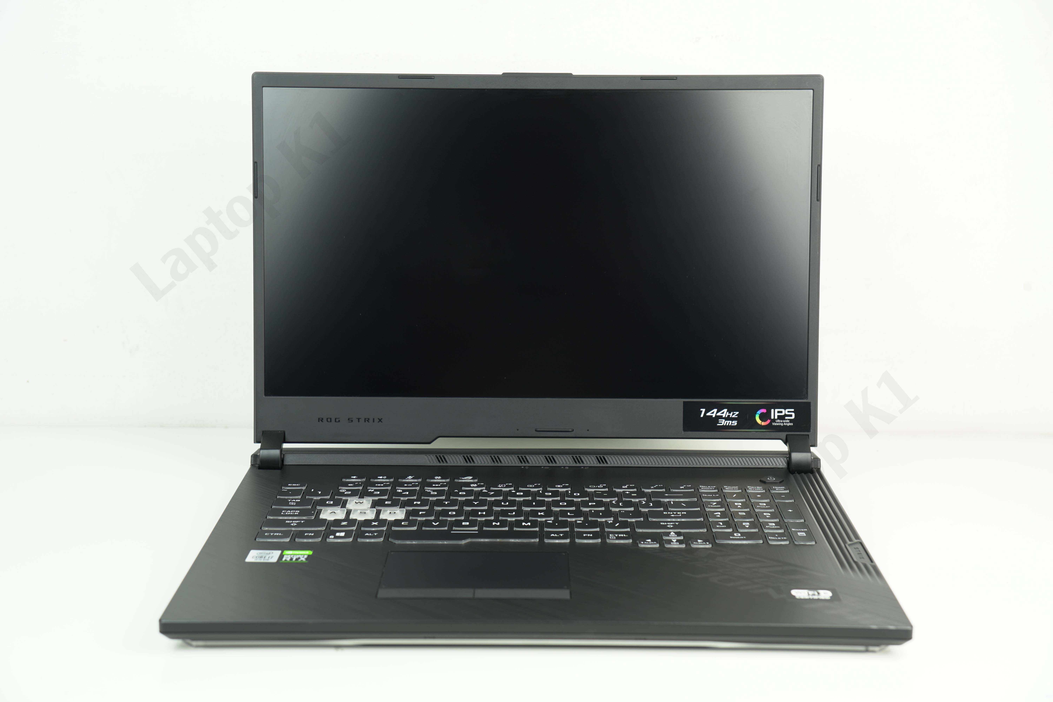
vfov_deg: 27.3
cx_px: 526
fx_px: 1448
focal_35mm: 50
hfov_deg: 40.0
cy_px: 351
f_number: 3.5
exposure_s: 1/30
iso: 100
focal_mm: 33
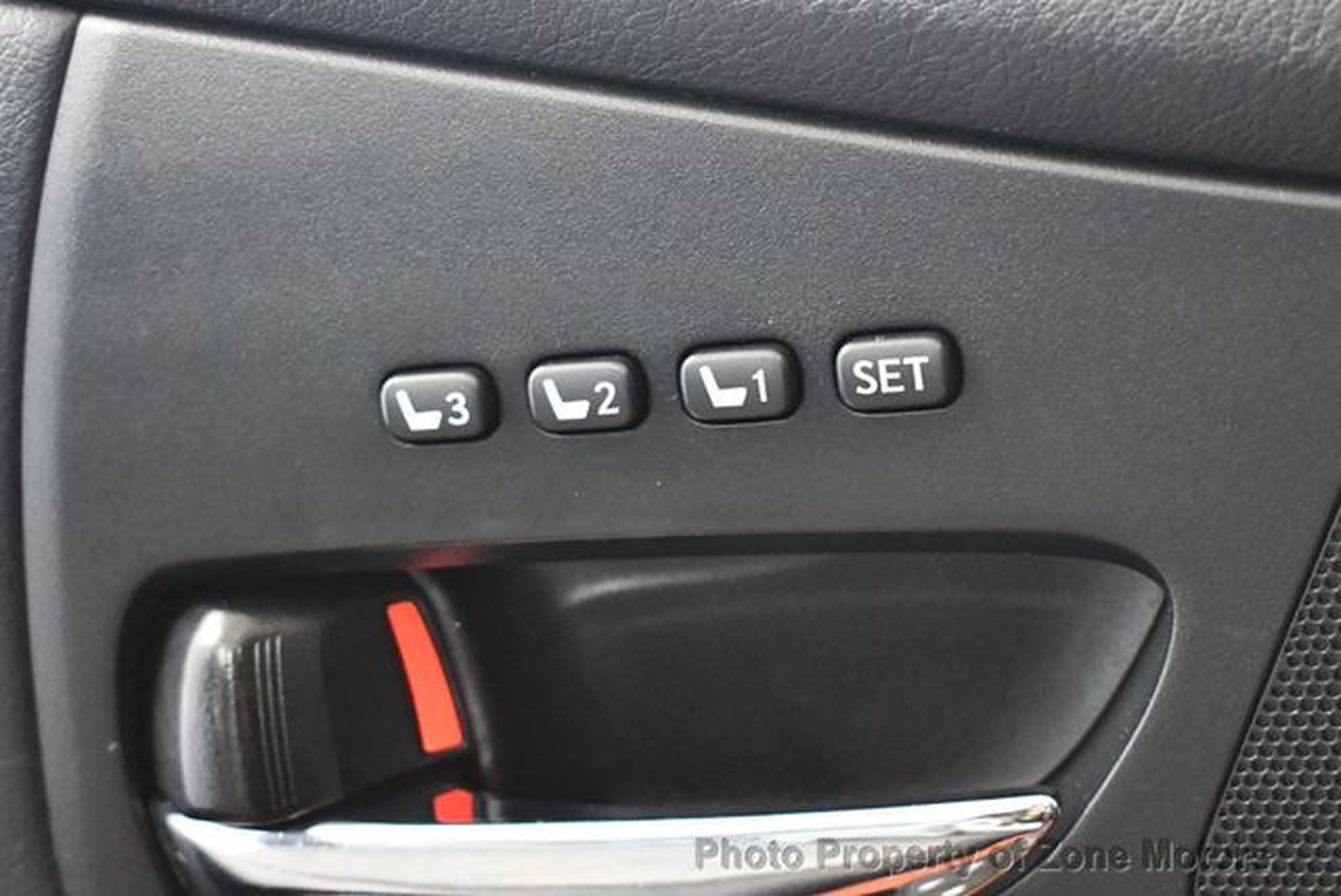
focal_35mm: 76
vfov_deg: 18.0
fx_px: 2834
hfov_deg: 26.6
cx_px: 670
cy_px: 448
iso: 9000
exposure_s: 1/60
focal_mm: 38
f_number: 4.8
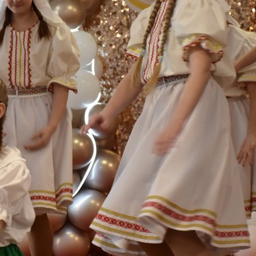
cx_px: -13
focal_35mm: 270
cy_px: 137
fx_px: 2261
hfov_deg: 6.5
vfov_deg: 6.5
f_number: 5
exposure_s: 1/125
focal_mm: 75
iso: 900
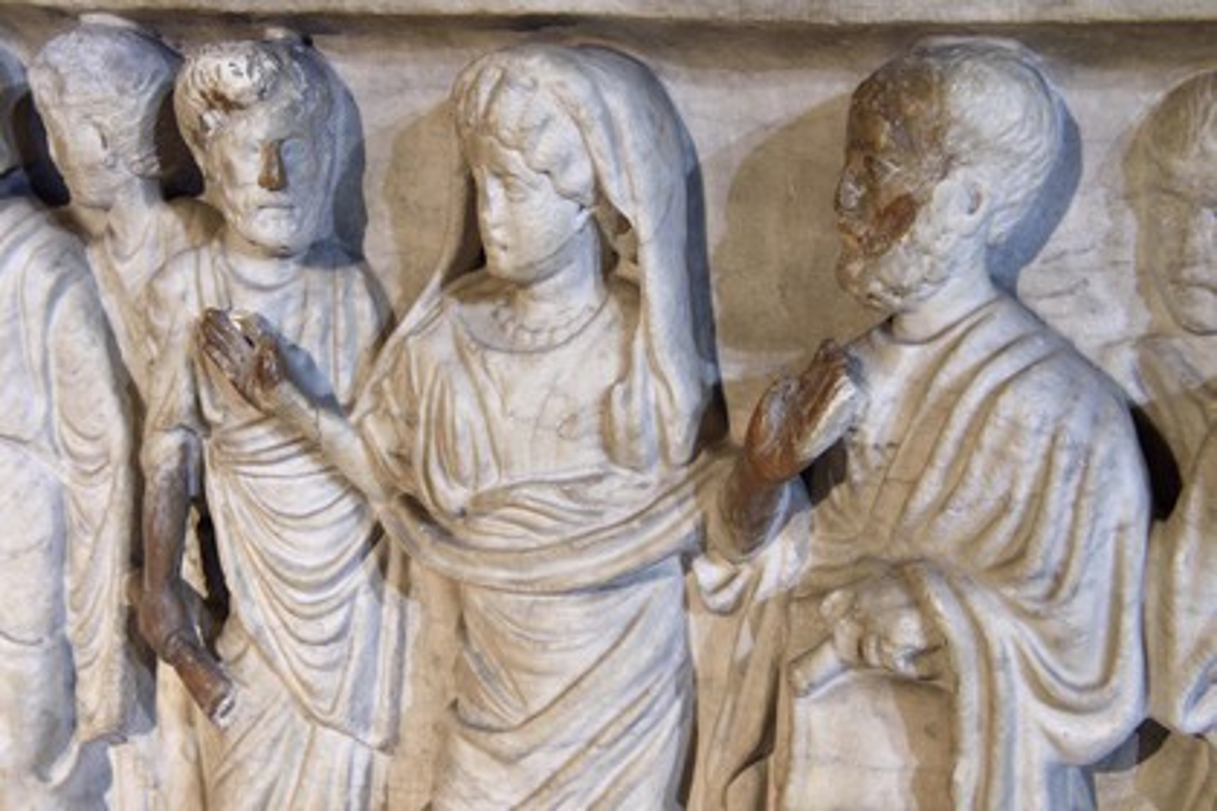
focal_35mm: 48
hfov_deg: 41.1
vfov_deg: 28.1
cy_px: 406
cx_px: 608
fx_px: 1623
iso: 400
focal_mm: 48
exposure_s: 1
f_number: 13
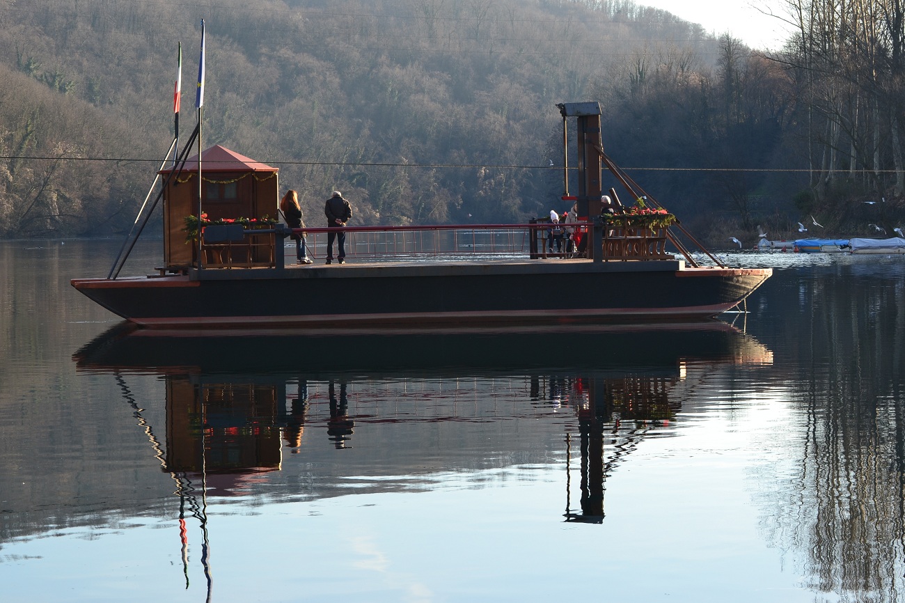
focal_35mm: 105
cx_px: 452
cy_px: 302
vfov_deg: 13.0
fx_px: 2639
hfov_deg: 19.5
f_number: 9
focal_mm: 70
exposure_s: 1/100
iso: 200
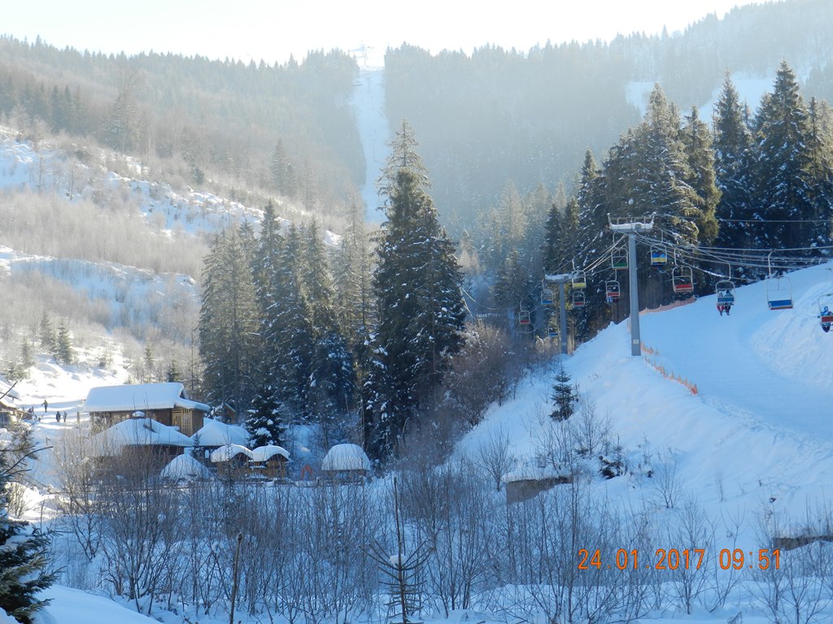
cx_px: 416
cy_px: 312
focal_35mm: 115
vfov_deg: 12.9
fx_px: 2767
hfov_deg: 17.1
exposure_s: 1/400
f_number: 4.8
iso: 160
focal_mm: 20.5
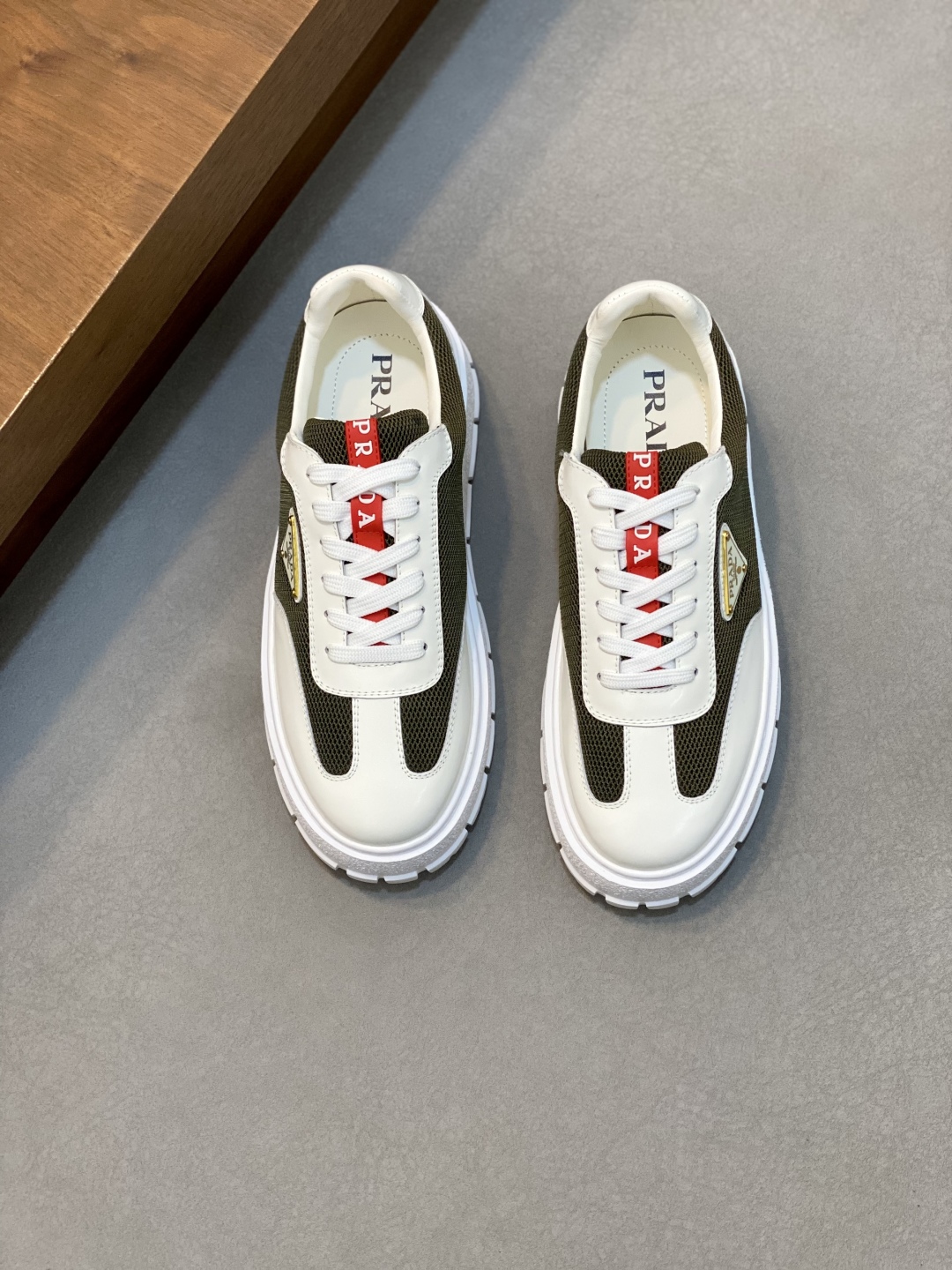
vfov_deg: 36.8
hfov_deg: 28.0
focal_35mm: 52
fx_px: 1907
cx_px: 476
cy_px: 635
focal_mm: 6
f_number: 2
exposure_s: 1/100
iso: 80
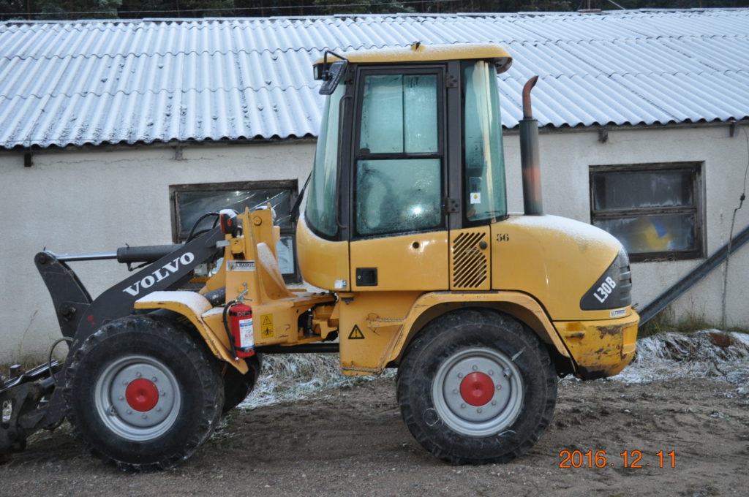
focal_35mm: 48
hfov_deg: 41.2
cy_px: 248
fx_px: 997
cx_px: 374
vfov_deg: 28.0
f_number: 4.8
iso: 800
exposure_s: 1/60
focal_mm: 32
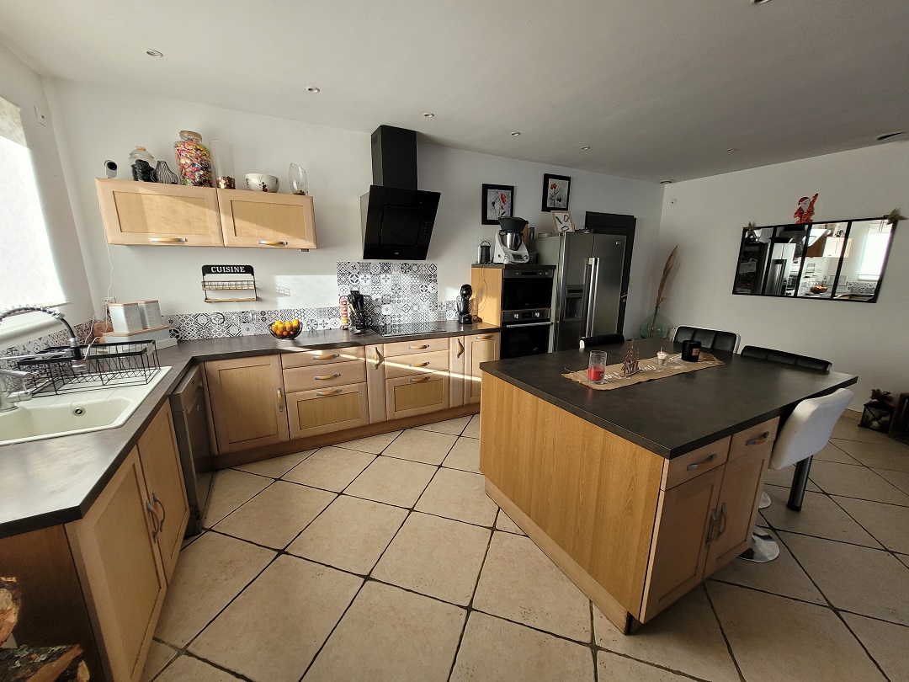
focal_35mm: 13
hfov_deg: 106.2
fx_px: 341
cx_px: 454
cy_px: 341
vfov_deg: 89.9
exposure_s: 1/100
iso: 80
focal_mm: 1.74
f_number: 2.2
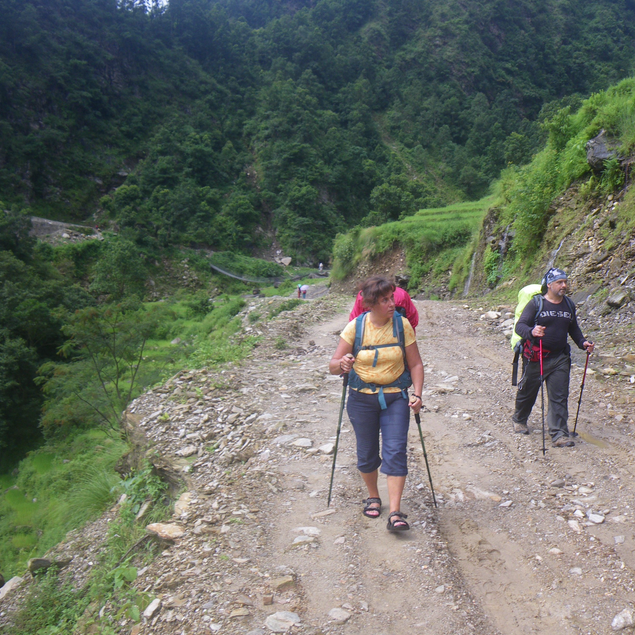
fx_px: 706
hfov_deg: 47.5
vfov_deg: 48.4
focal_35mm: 34
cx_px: 434
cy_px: 324
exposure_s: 1/160
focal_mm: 5
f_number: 4.2
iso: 50
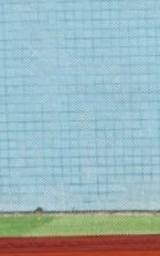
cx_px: 253
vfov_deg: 8.2
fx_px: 1751
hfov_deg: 5.2
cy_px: 356
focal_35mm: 251
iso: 100
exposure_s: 1/250
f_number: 5.6
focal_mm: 32
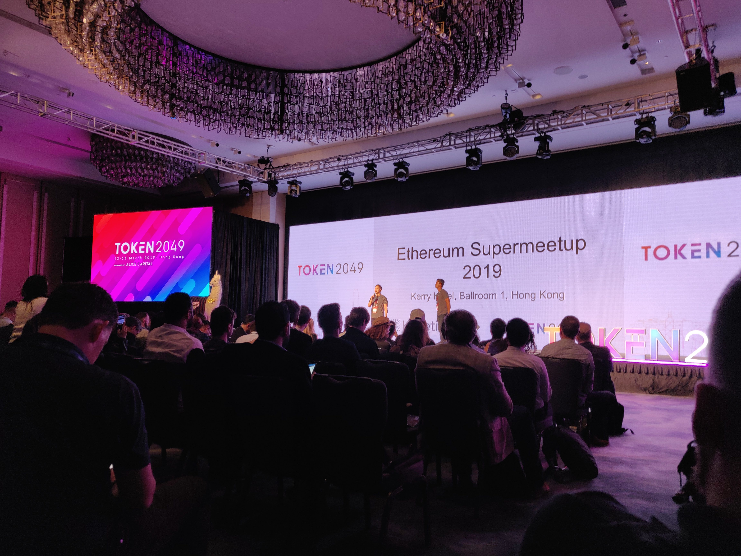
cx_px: 370
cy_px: 278
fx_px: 535
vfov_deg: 54.9
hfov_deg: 69.4
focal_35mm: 25
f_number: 1.7
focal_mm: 4.25
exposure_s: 1/50
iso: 160
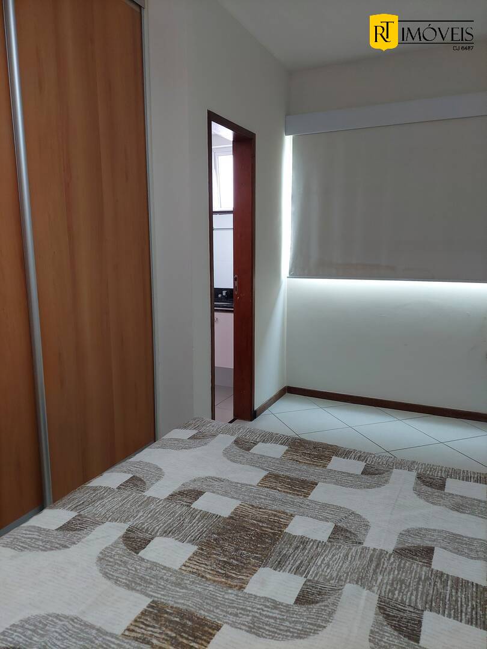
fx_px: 469
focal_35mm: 25
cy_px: 324
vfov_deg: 69.4
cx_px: 244
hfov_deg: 54.9
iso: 320
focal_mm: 5.23
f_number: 1.8
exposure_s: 1/60
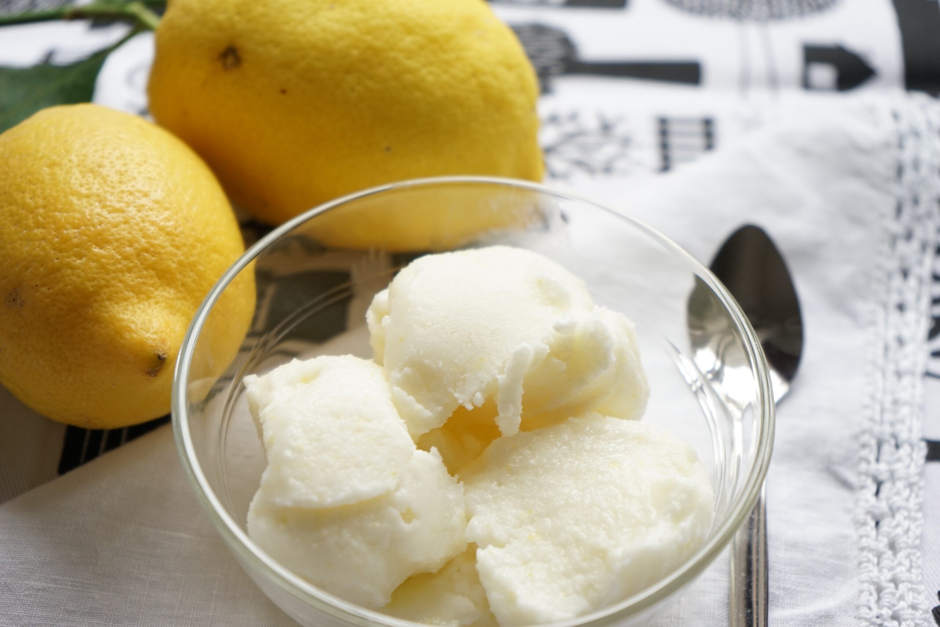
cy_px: 314
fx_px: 1828
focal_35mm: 70
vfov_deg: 19.5
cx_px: 470
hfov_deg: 28.8
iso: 500
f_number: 5.6
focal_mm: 70
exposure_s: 1/125
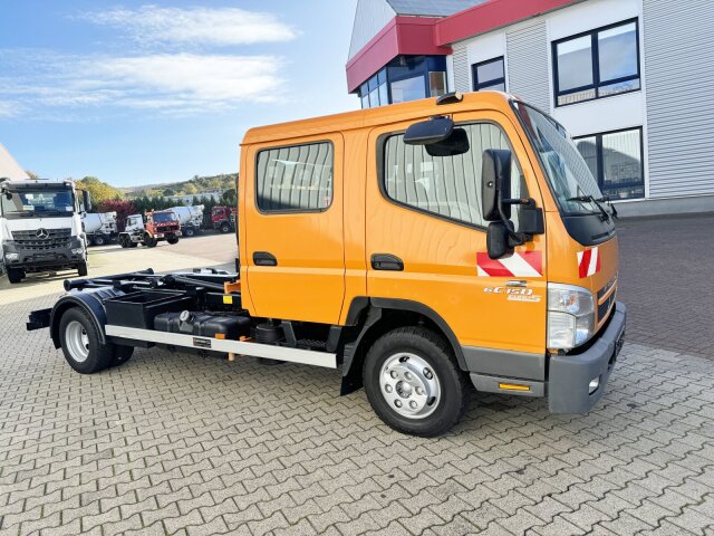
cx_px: 357
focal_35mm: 24
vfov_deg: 56.8
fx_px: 495
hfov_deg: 71.6
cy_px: 268
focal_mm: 6.86
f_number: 1.78
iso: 80
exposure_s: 1/1678
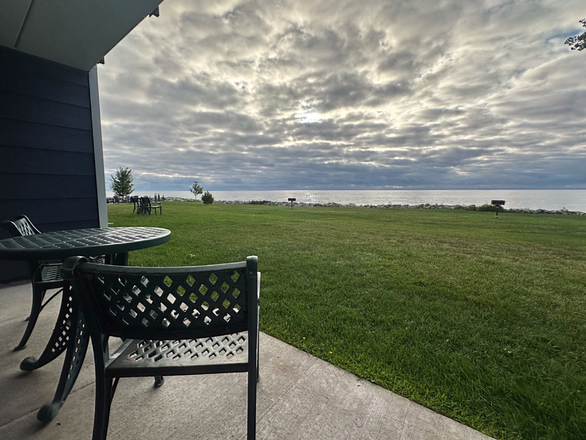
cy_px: 213
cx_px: 288
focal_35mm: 15
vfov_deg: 81.7
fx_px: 254
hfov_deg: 98.2
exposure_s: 1/1667
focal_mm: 2.22
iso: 50
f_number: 2.2
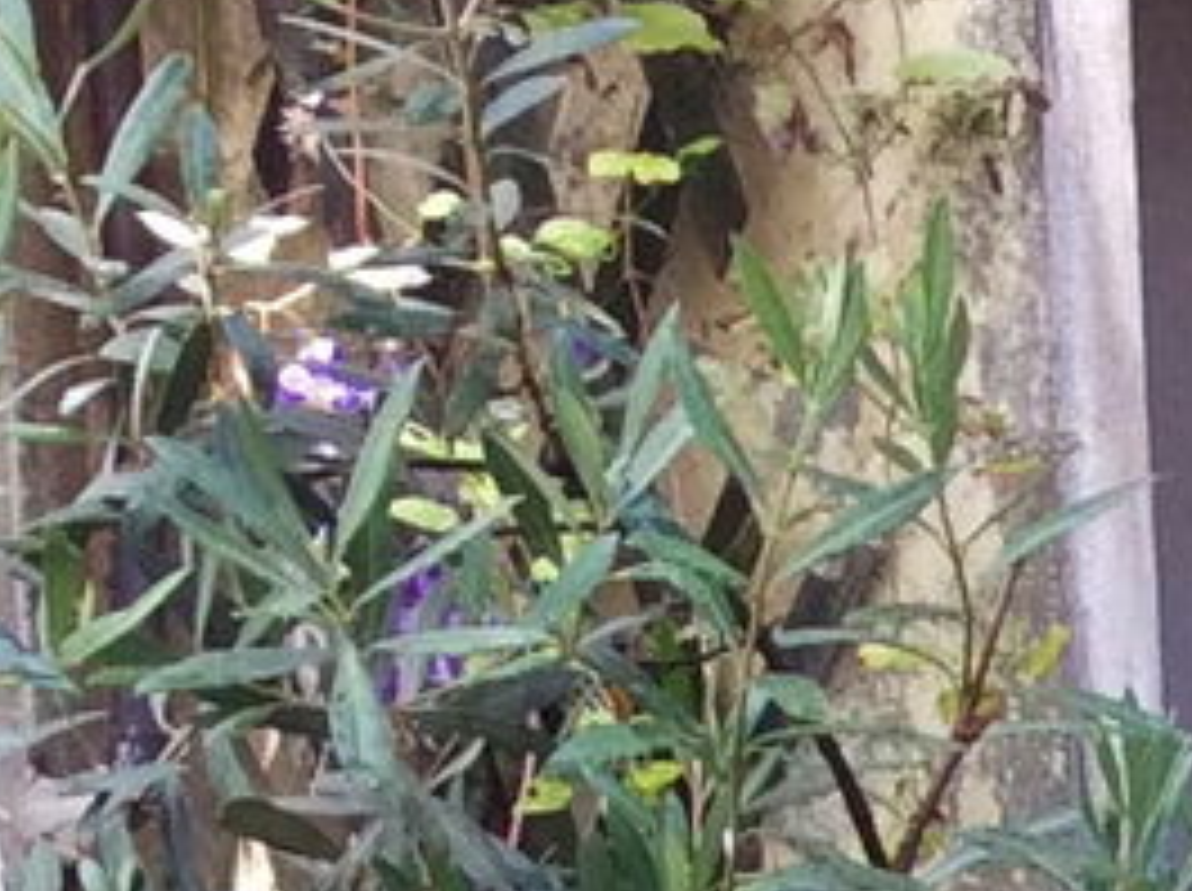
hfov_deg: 9.2
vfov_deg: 7.0
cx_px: 2514
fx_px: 6843
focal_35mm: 199
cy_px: 2081
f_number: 2.4
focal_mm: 3.3
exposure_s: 1/188
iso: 32
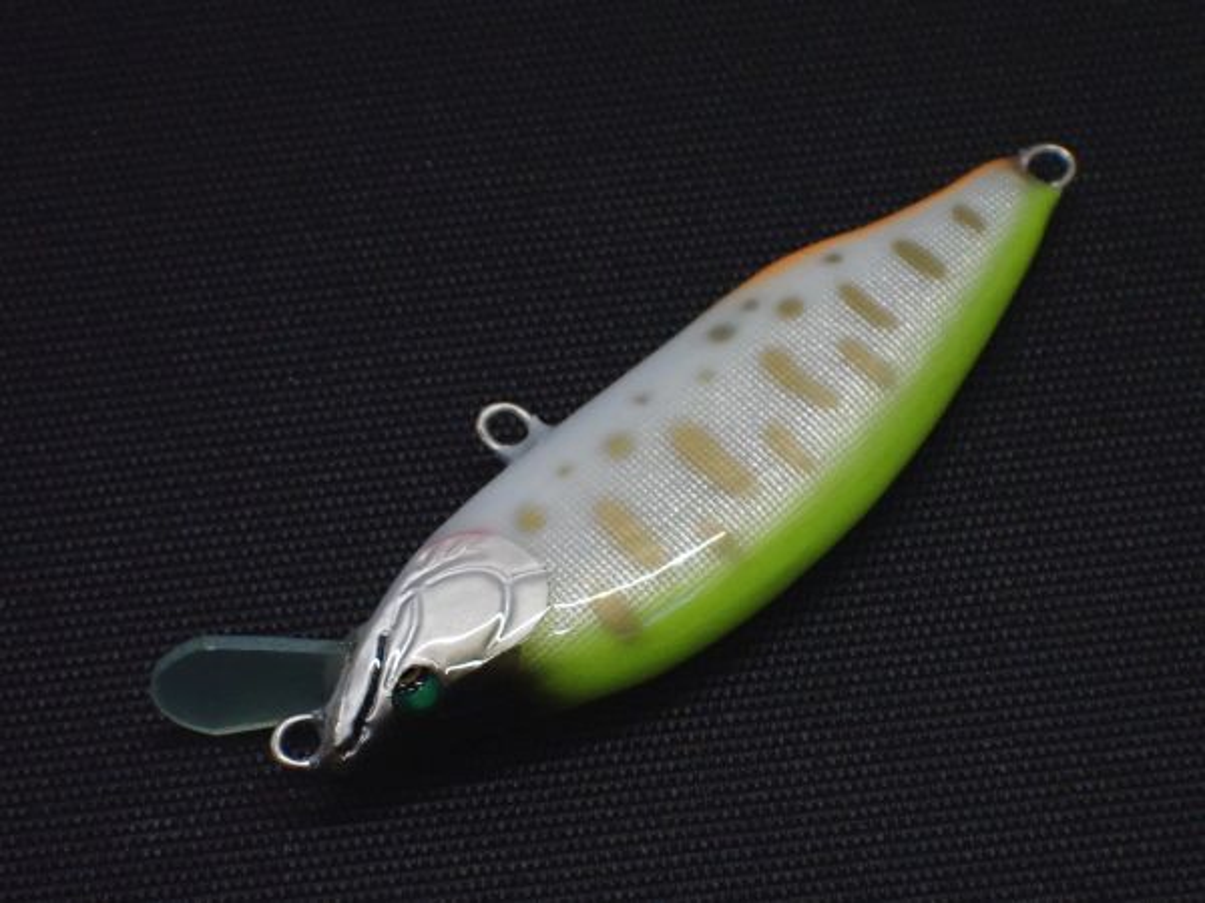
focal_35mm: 100
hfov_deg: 19.6
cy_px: 452
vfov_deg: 14.8
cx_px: 602
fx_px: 3481
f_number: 4.9
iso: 800
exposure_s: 1/160
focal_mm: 18
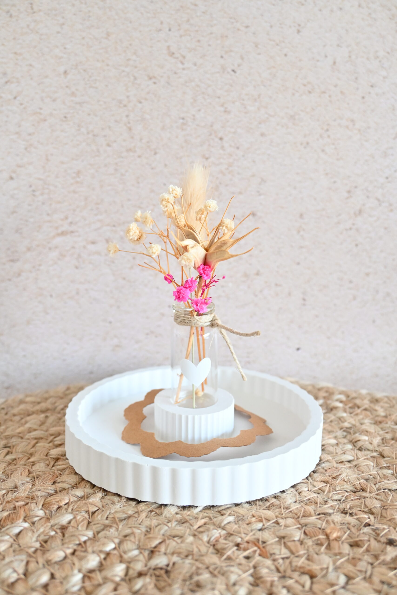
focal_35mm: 34
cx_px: 198
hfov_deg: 38.4
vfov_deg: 55.1
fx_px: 571
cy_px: 298
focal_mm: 23
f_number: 5
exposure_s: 1/60
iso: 1250
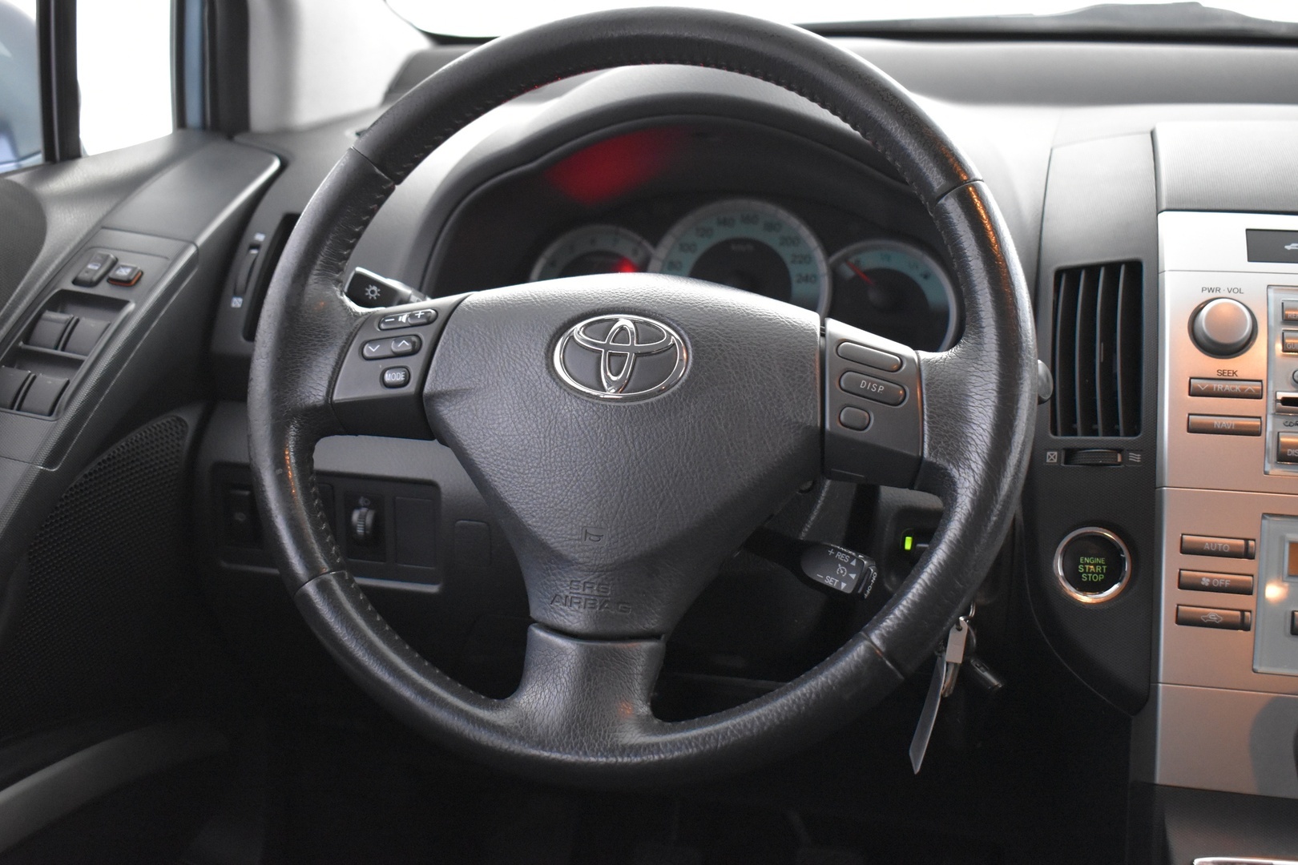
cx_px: 649
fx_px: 1676
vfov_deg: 28.9
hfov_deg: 42.3
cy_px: 432
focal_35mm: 46
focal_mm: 31
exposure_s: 1/15
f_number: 4.2
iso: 3200
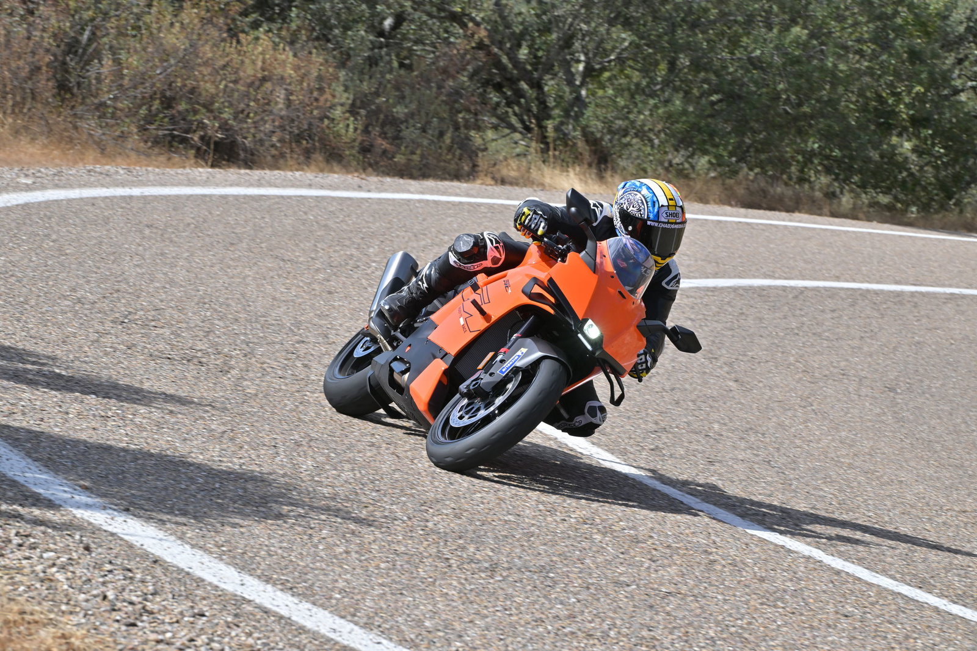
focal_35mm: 135
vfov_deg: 10.2
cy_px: 326
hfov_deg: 15.2
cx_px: 488
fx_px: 3663
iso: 200
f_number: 10
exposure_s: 1/400
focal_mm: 135
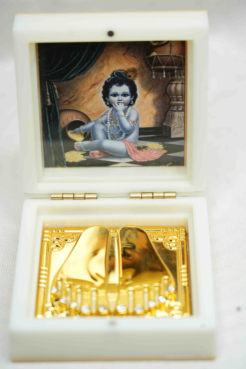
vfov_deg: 19.5
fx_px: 1076
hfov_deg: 13.0
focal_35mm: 105
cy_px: 184
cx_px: 123
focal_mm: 105
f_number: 5.6
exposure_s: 1/60
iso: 320
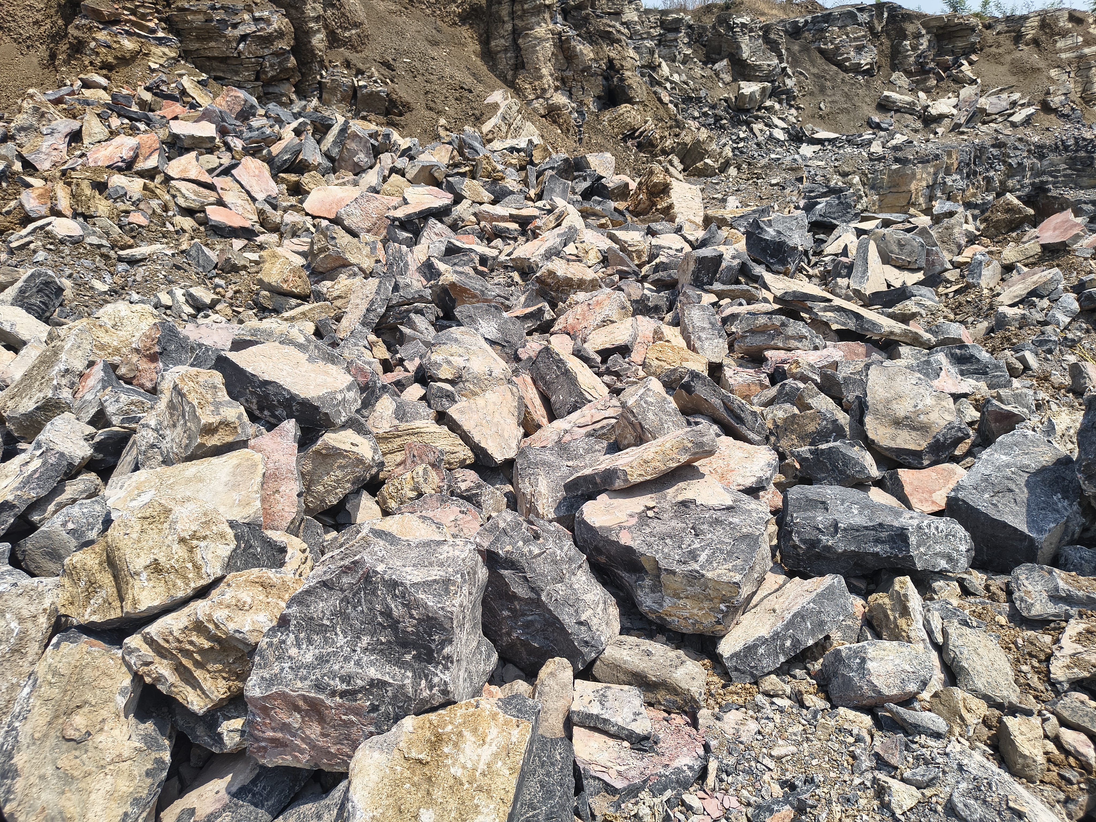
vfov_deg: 58.9
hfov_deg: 73.9
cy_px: 411
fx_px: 728
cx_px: 548
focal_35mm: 23
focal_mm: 5.56
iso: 101
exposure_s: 1/1609
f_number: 1.8
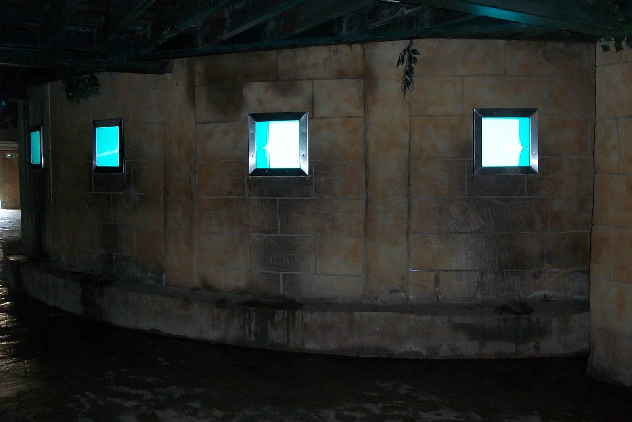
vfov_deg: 38.8
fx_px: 597
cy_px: 188
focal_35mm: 34
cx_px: 313
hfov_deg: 55.8
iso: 240
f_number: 2.9
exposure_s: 1/30
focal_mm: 5.7
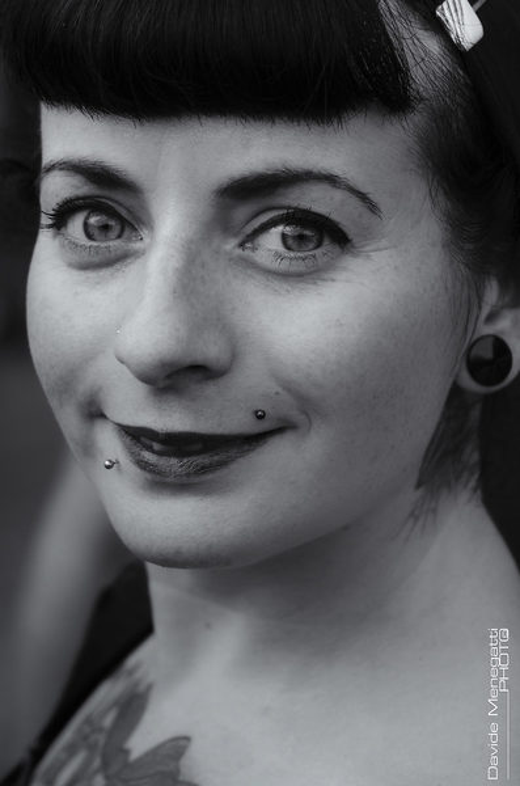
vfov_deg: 20.1
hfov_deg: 13.4
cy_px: 393
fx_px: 2221
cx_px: 260
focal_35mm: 102
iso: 640
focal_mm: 68
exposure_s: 1/800
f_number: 4.2
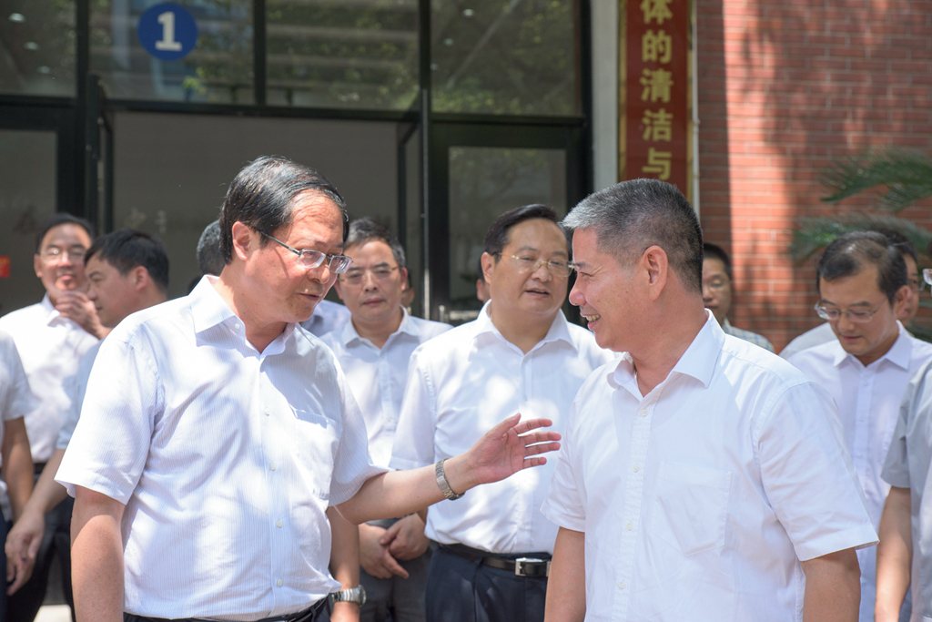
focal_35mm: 50
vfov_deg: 27.0
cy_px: 311
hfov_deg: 39.6
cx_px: 466
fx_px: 1295
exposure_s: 1/640
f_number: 5
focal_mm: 50
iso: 500
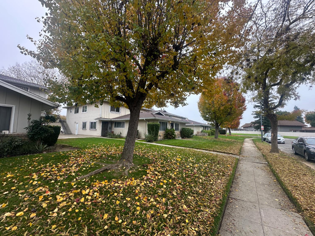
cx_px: 158
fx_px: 127
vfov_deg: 85.7
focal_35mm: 14
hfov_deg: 102.1
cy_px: 118
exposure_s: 1/152
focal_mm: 2.22
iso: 40
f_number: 2.2
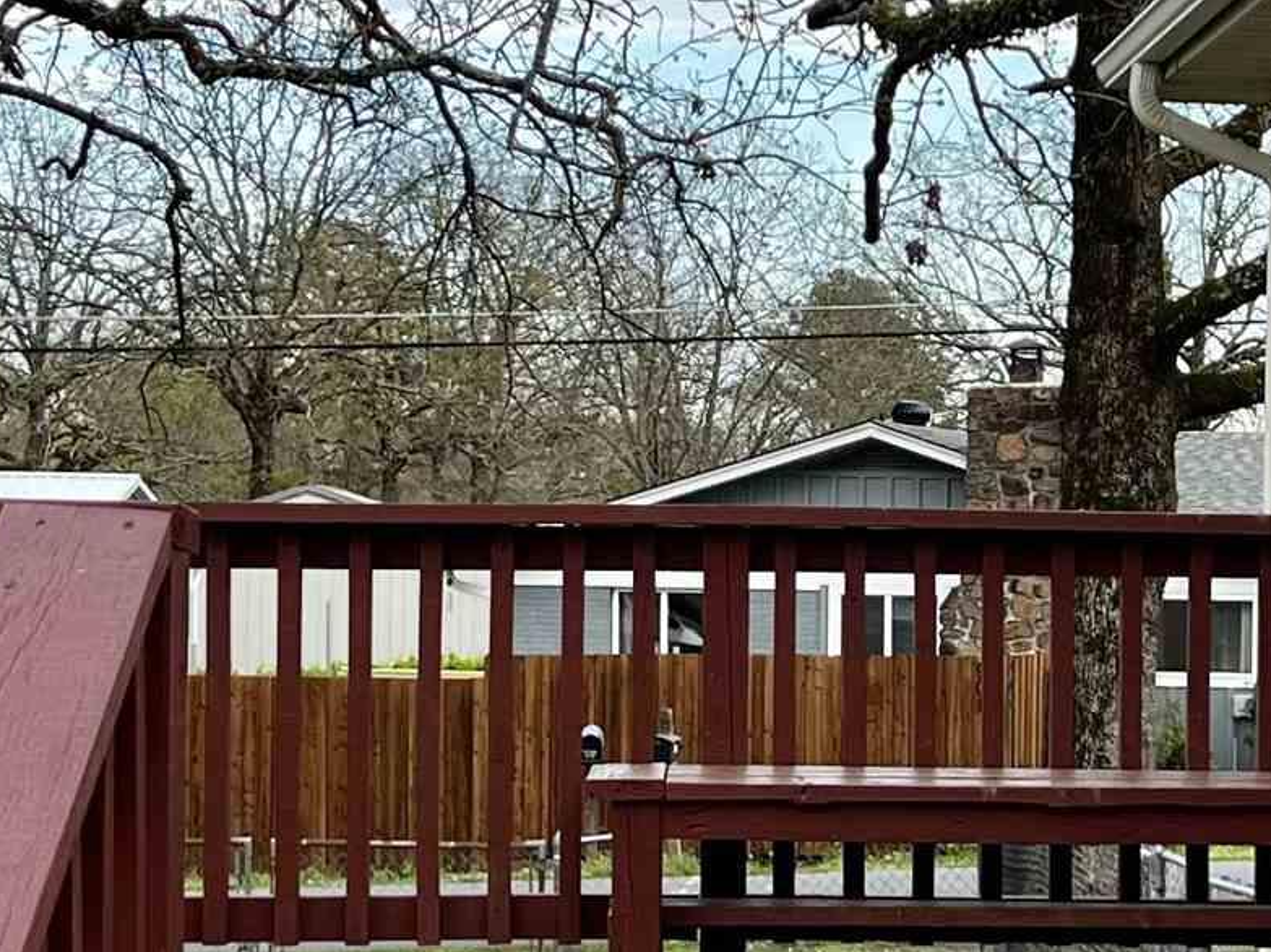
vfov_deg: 14.5
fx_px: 3745
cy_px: 621
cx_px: 945
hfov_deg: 19.1
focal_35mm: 102
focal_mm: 5.7
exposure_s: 1/957
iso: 50
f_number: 1.5
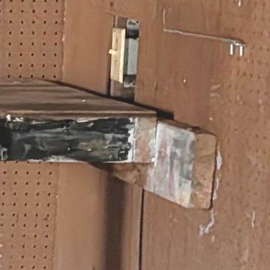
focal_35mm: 166
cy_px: 42
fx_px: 1465
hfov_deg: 8.1
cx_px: -681
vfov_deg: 10.5
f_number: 1.68
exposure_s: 1/56
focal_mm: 6.9
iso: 2030
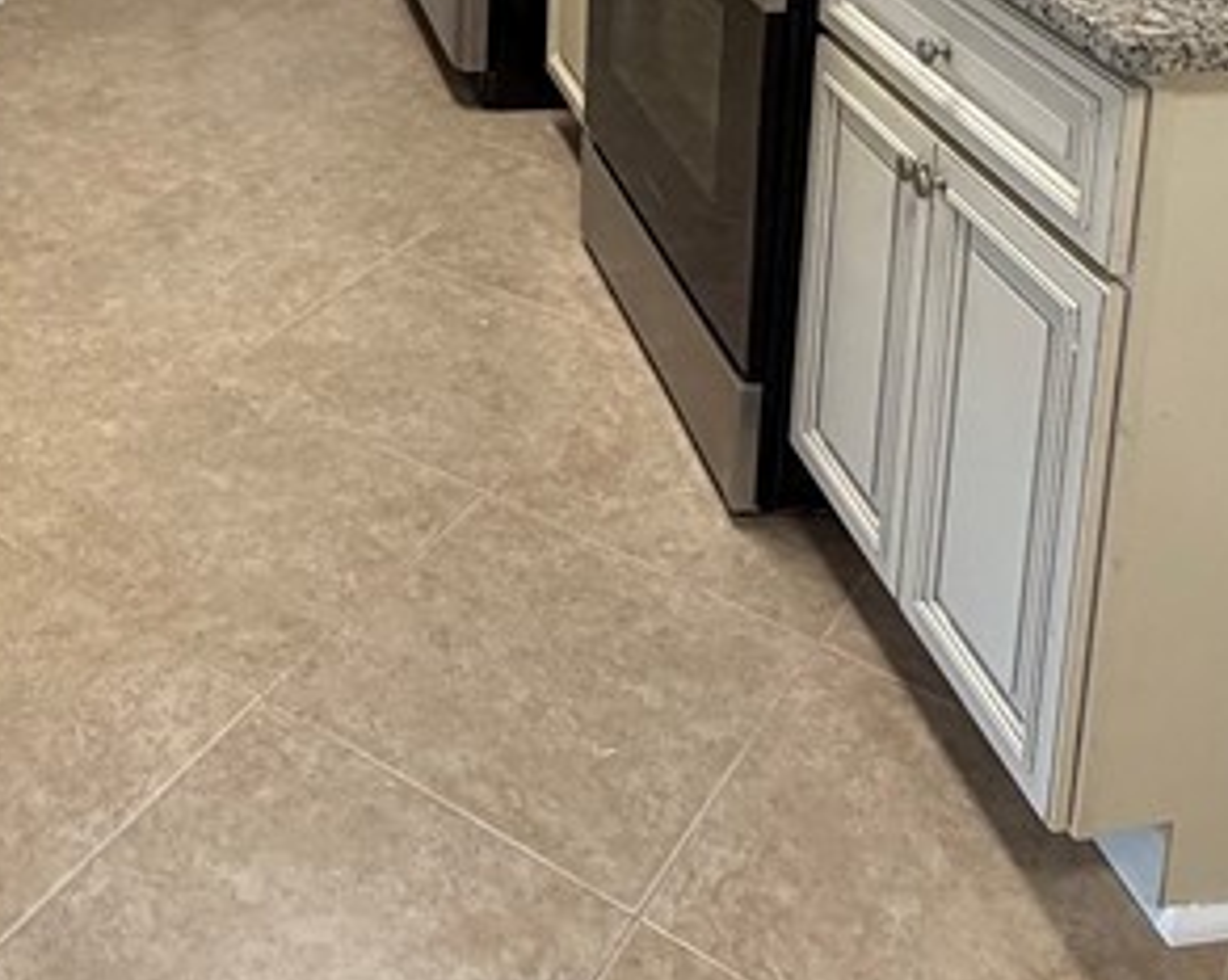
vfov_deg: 26.8
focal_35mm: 48
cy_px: -278
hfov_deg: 38.0
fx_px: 1743
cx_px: 341
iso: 250
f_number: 2.2
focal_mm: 2.22
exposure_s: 1/120
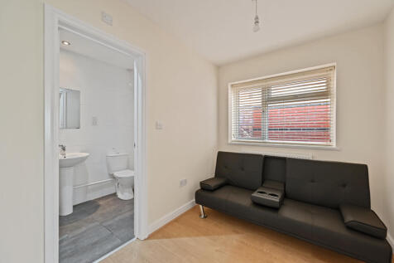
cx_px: 197
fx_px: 153
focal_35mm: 14
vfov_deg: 81.2
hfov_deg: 104.3
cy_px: 132
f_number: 7.1
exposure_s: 1/5
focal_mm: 14
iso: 1250
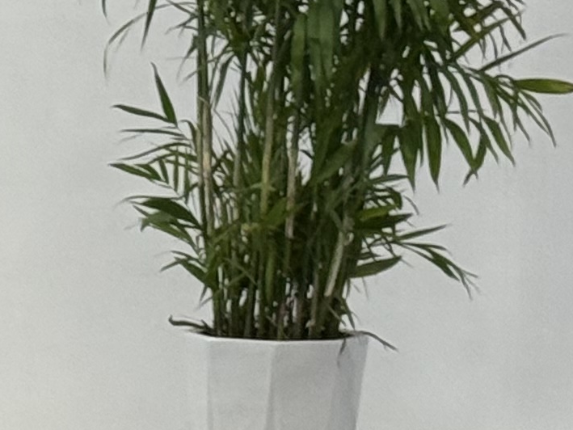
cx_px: -718
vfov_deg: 5.4
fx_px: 4520
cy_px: 174
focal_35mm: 273
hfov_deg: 6.9
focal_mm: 6.76
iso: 100
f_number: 1.78
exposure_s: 1/109
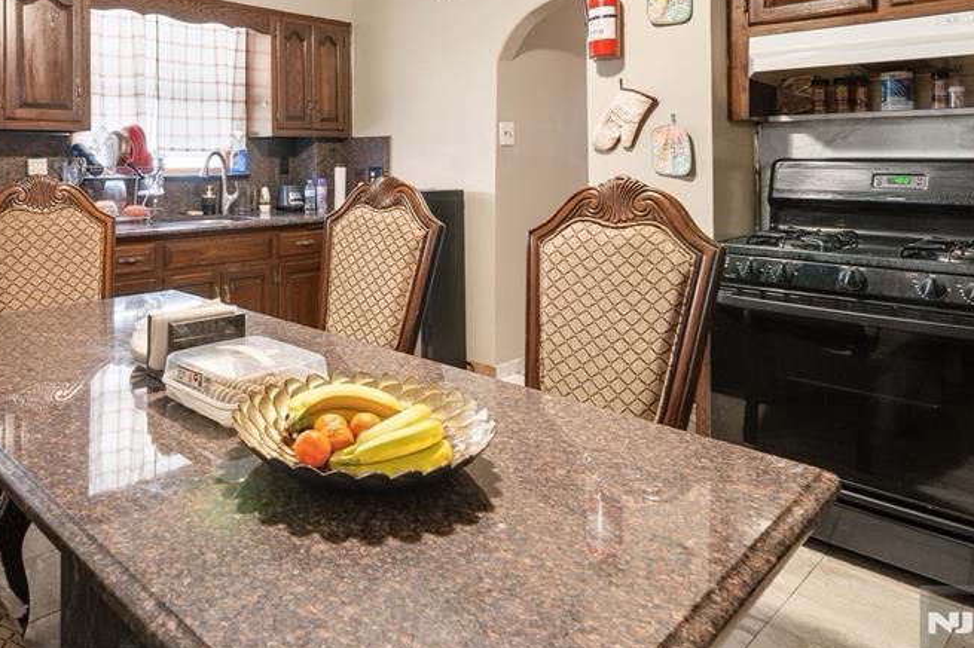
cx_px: 311
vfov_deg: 49.0
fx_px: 676
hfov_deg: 69.1
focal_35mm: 25
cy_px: 152
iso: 800
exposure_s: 1.3
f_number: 8
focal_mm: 16
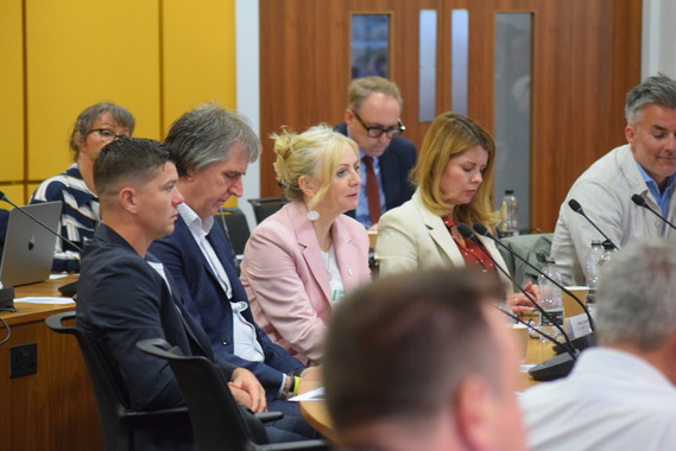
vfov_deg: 6.8
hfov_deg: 10.2
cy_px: 226
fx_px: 3804
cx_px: 338
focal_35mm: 202
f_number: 4.2
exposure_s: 1/125
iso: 2500
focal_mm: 135
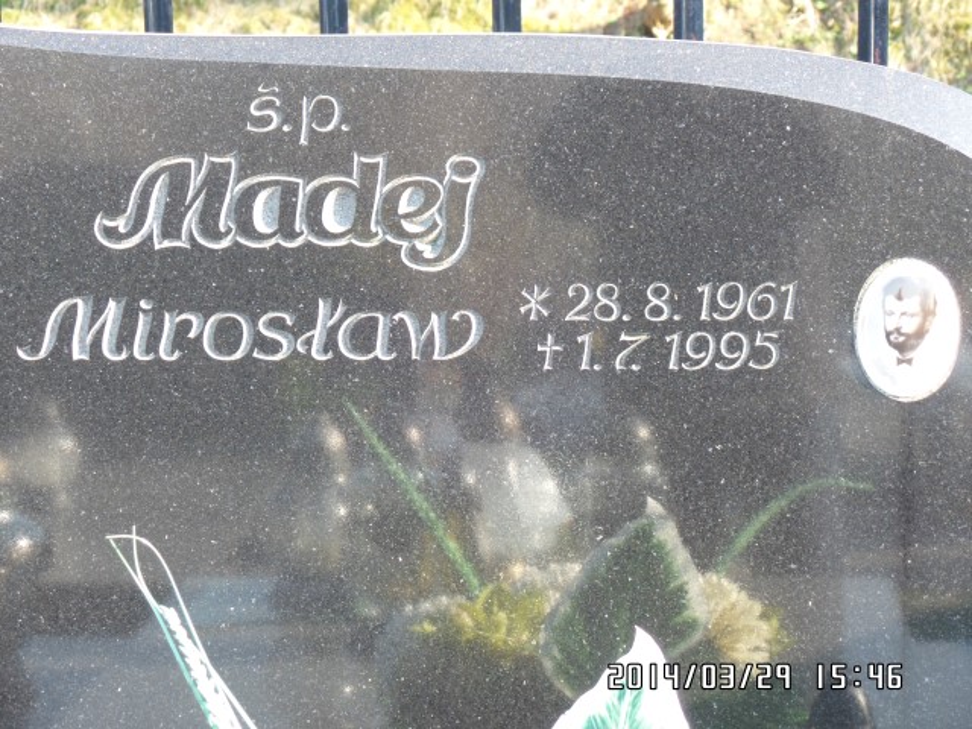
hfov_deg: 17.3
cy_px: 364
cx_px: 486
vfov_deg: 13.0
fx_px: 3201
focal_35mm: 114
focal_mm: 20.3
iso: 160
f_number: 4
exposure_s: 1/60
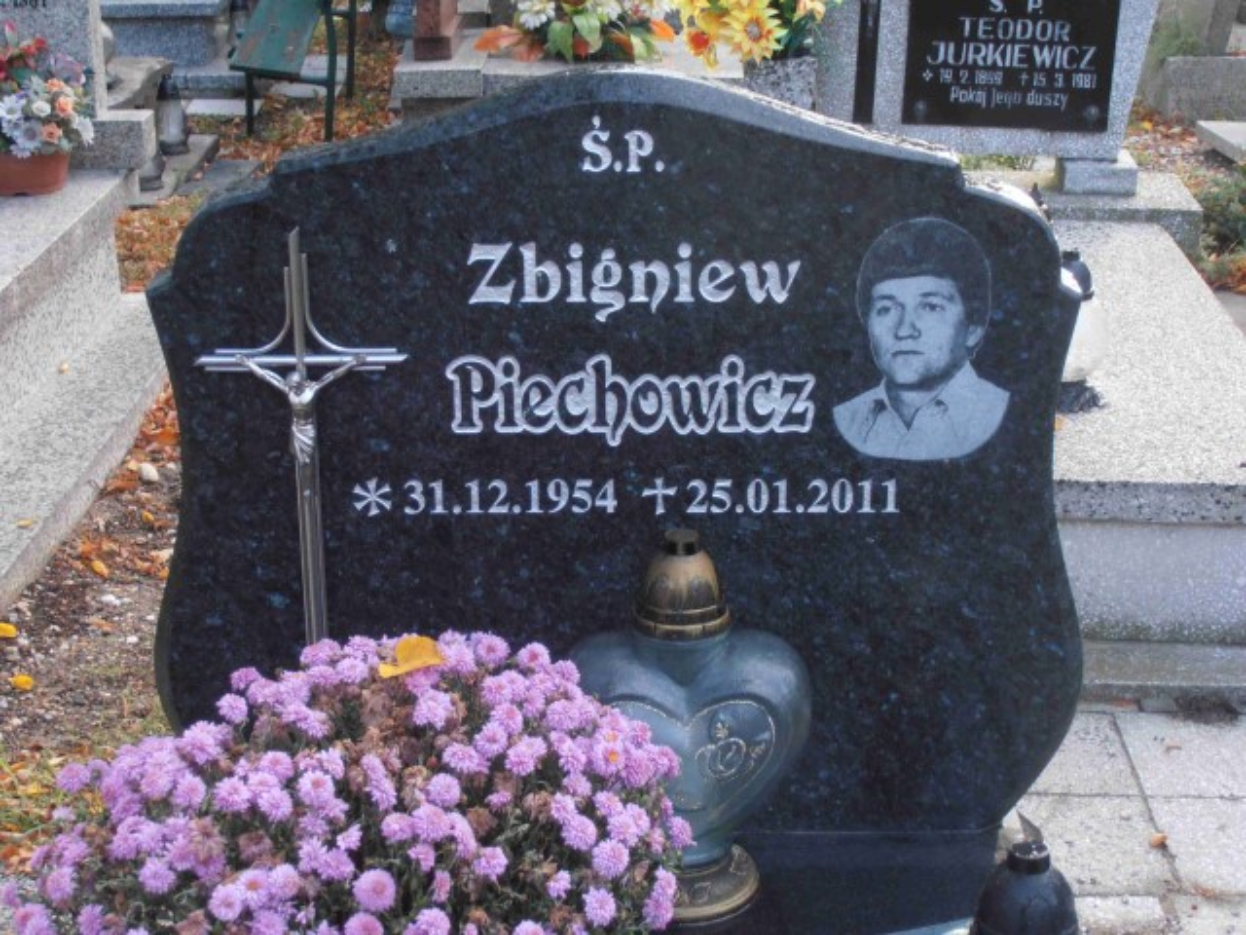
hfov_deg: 28.2
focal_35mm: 69
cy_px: 468
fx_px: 2484
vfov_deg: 21.3
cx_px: 623
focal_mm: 12.29
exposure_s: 1/50
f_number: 4.8
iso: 125
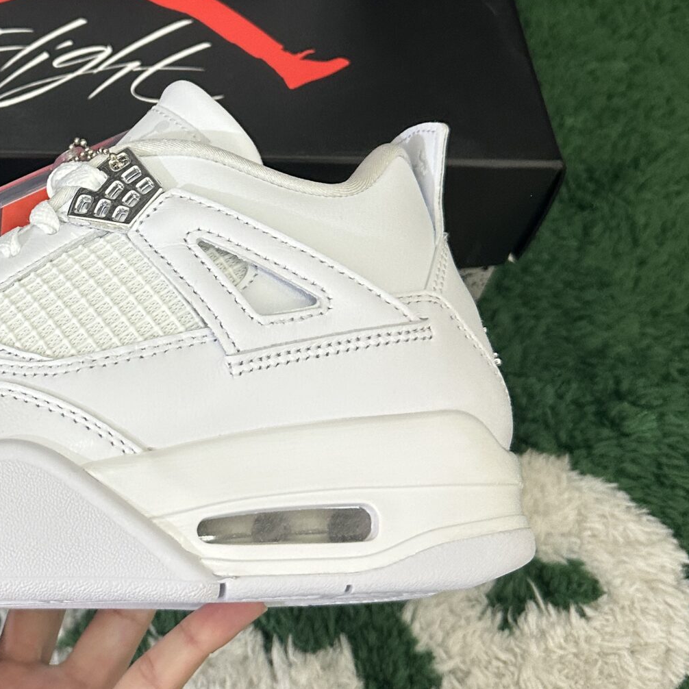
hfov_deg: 30.2
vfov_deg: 31.2
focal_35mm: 54
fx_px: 1216
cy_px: 192
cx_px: 59
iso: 250
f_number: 1.78
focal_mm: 6.86
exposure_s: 1/50
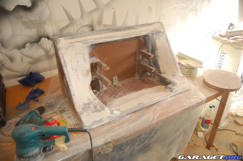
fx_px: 182
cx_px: 122
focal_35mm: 27
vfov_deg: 47.7
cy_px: 80
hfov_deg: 67.5
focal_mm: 18
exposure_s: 1/60
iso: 400
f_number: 3.5
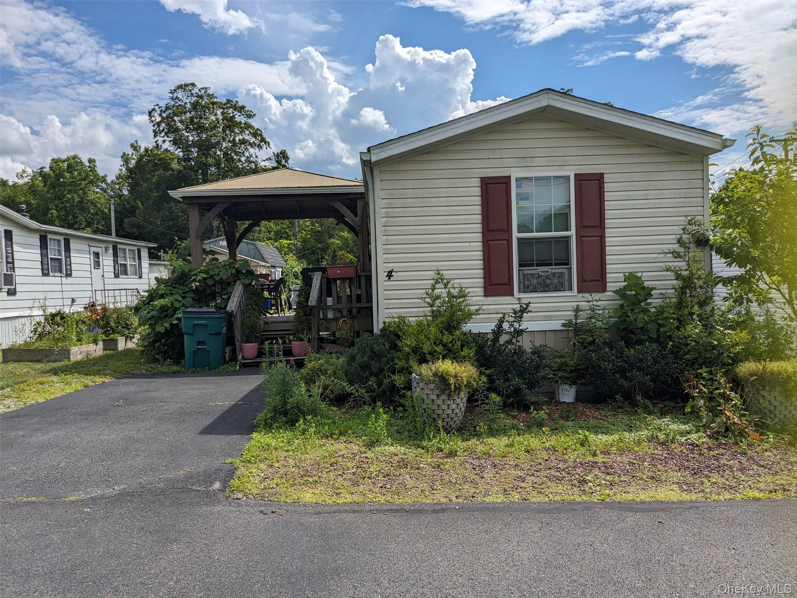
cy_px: 299
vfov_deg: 51.4
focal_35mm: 27
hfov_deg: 65.3
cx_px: 398
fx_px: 622
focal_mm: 4.38
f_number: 1.73
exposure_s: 1/7812
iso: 58
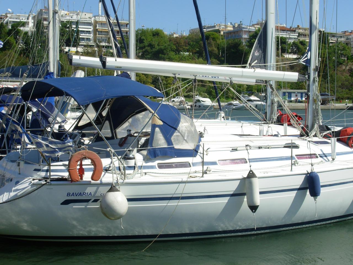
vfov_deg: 21.0
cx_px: 176
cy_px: 132
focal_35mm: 70
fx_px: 714
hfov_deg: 27.8
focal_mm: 11.5
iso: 50
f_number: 6
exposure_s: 1/470
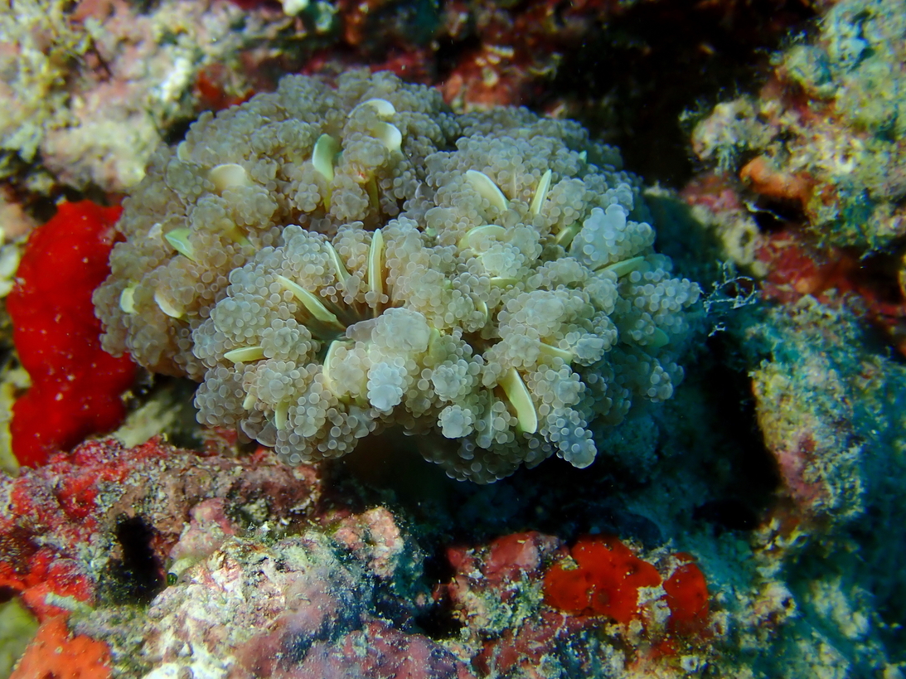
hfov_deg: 39.7
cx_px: 434
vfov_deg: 30.2
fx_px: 1256
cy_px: 336
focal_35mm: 48
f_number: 4.5
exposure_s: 1/200
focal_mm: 8.41
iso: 100
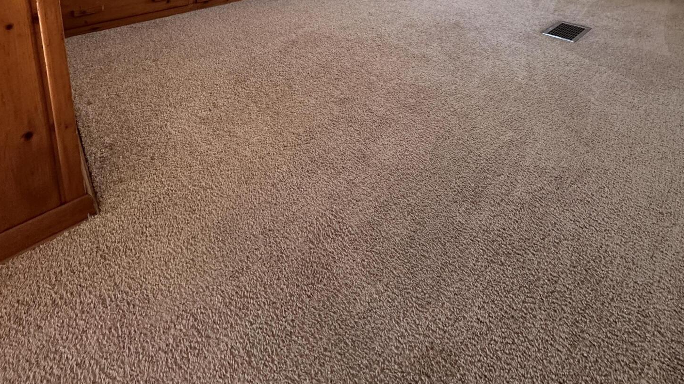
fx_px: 381
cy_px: -43
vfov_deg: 41.8
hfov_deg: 83.8
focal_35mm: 21
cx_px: 342
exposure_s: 1/99
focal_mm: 2.22
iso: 200
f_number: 2.2
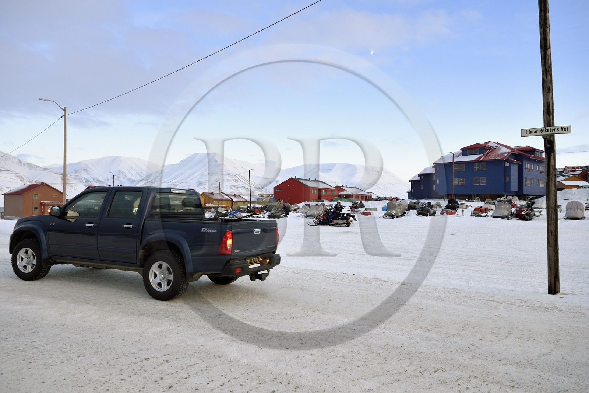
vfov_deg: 49.5
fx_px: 425
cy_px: 196
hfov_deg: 69.4
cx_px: 294
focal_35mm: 26
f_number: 5
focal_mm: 26
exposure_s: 1/320
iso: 800
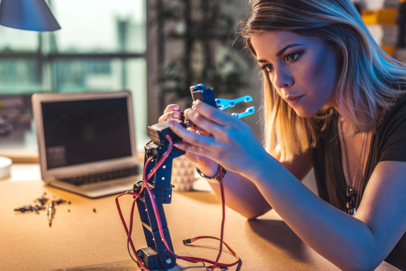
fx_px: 564
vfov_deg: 27.0
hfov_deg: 39.6
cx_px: 203
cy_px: 136
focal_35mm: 50
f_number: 2.8
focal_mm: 50
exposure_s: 1/160
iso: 160
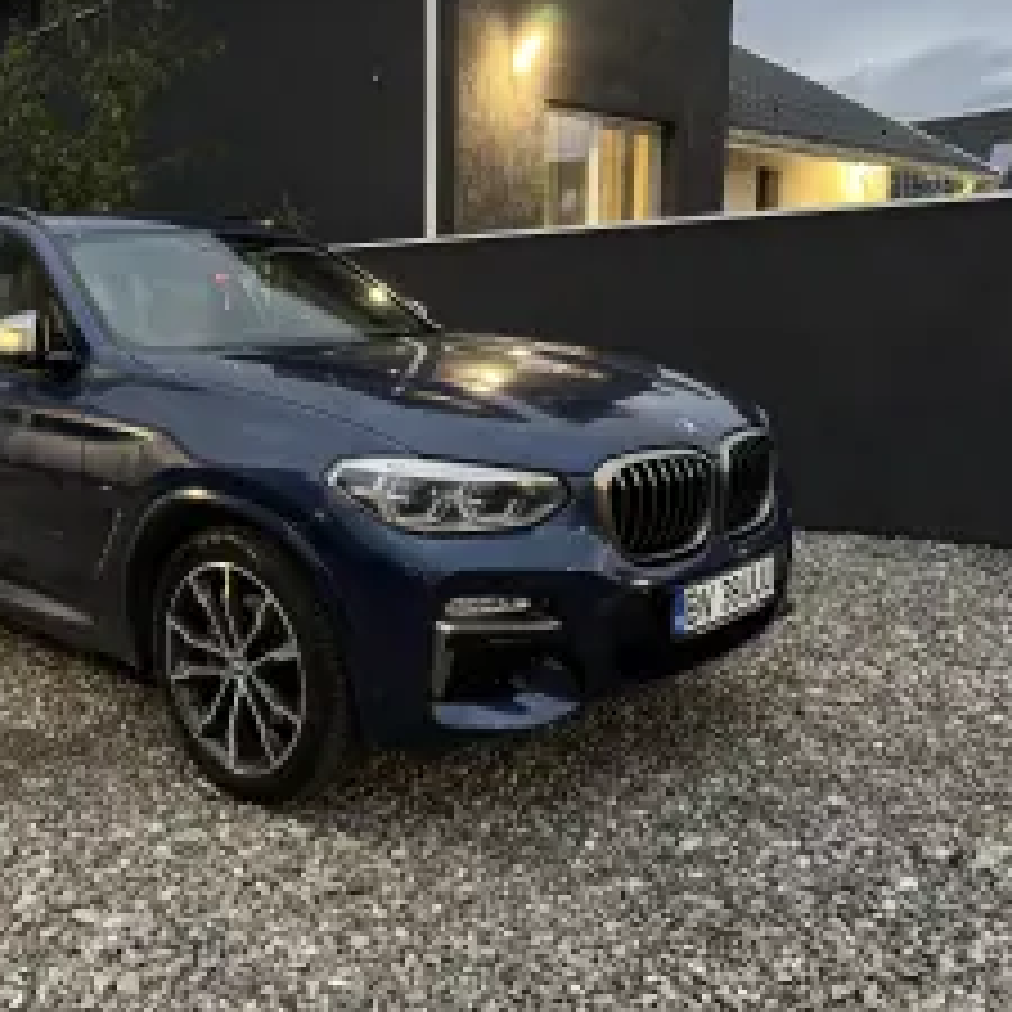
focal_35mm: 34
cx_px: 279
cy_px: 450
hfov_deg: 47.0
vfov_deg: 48.4
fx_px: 1125
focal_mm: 6.76
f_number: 1.78
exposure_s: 1/31
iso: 1000
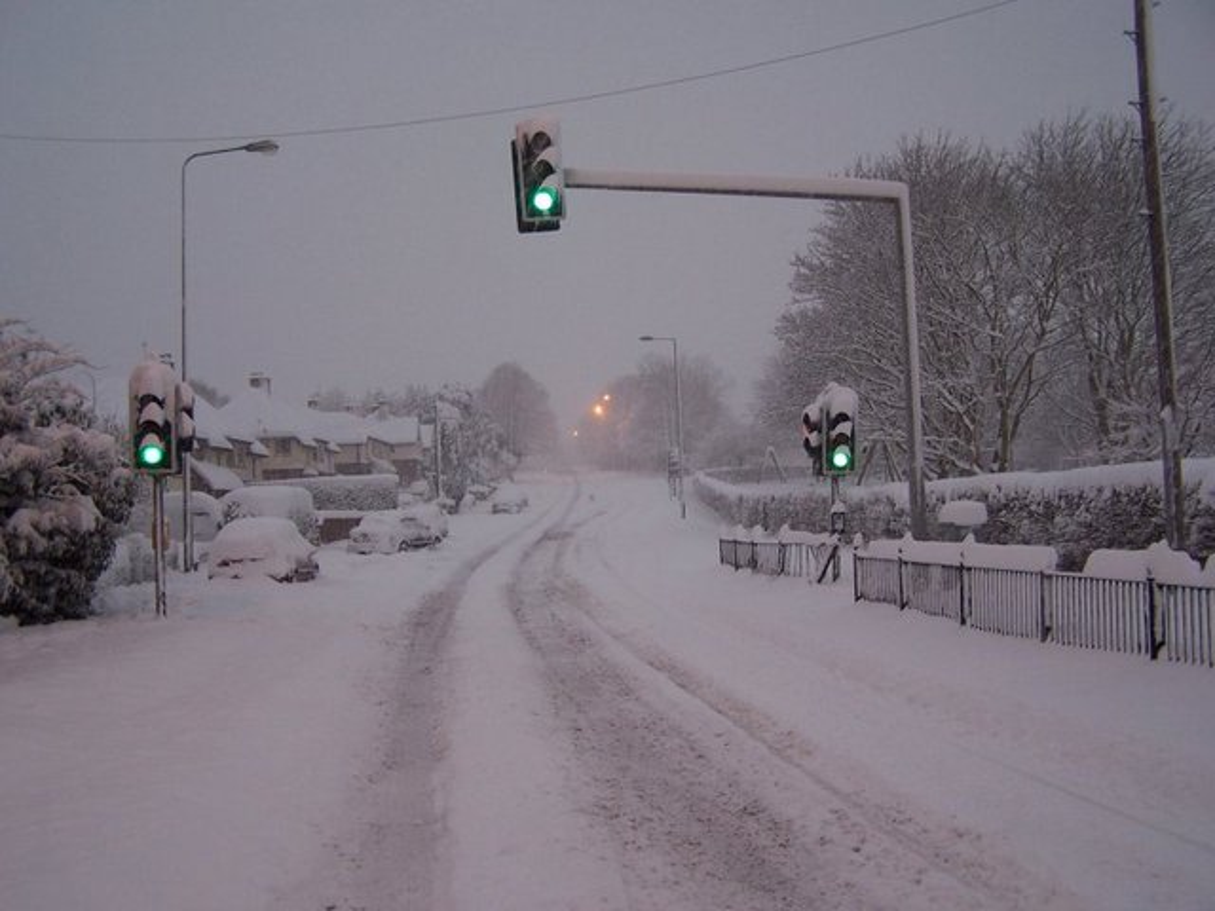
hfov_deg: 49.0
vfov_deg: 37.7
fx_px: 1334
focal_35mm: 38
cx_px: 608
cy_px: 456
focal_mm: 6.3
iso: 80
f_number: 2.8
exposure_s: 1/30
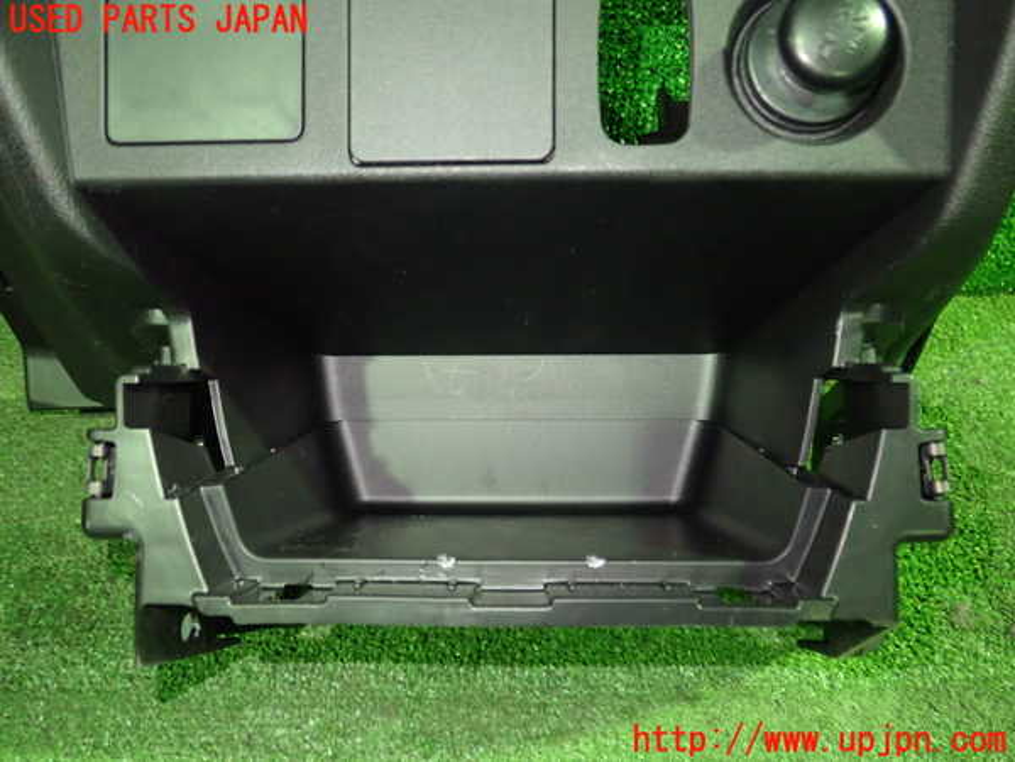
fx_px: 880
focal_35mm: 30
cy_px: 381
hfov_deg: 60.0
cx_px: 508
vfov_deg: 46.8
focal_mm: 5.5
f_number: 2.3
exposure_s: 1/30
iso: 1000
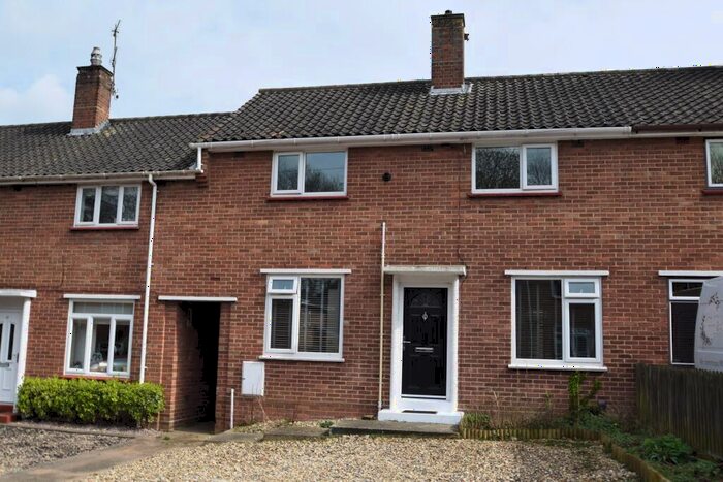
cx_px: 362
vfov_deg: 41.7
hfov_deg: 59.5
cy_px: 241
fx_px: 633
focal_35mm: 32
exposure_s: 1/200
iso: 100
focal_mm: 21
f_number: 7.1
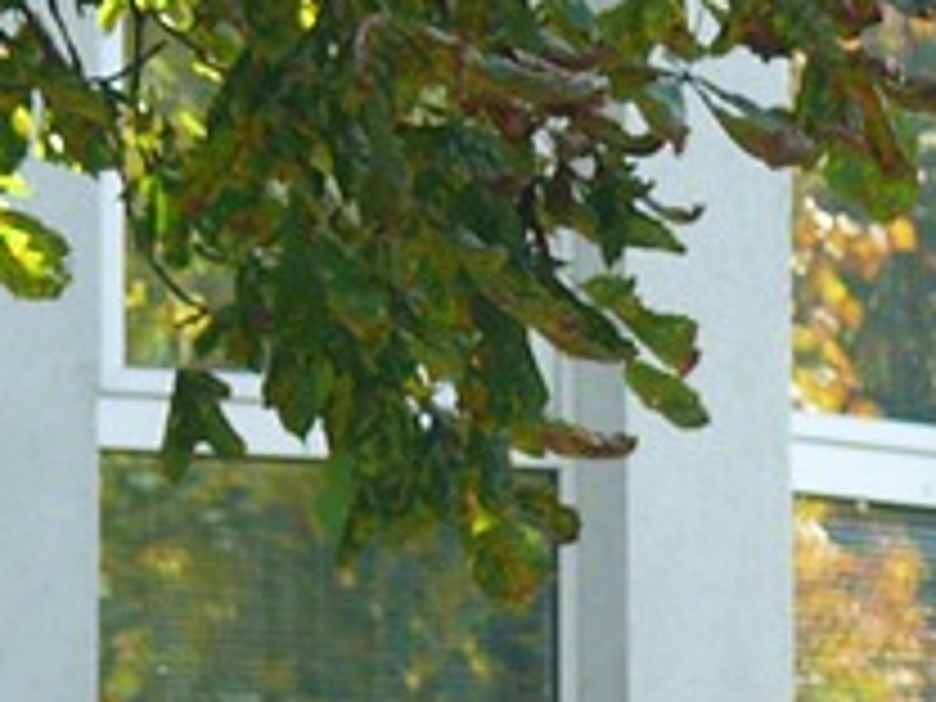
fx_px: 16927
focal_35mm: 626
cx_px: 76
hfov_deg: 3.2
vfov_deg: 2.4
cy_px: 1076
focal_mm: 25.8
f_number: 3.6
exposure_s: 1/50
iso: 100
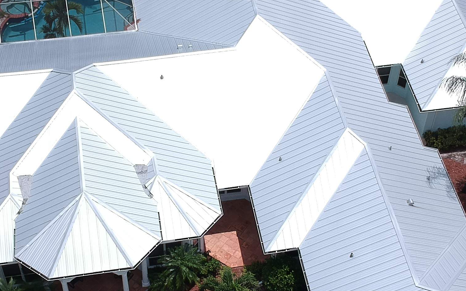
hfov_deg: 29.4
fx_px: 889
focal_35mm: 70
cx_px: 227
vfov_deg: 18.6
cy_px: 175
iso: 100
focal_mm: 4.49
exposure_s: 1/2000
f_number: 2.6
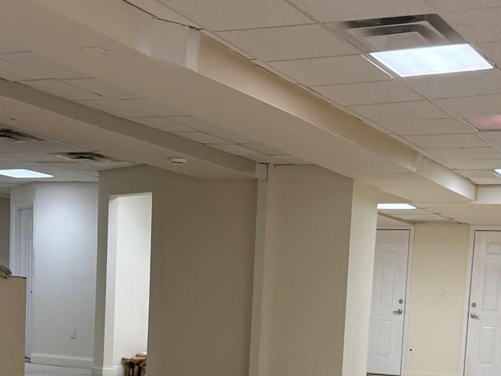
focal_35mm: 69
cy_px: 403
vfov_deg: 20.4
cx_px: 280
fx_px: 999
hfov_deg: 28.1
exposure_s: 1/120
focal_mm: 6.76
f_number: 1.78
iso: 160
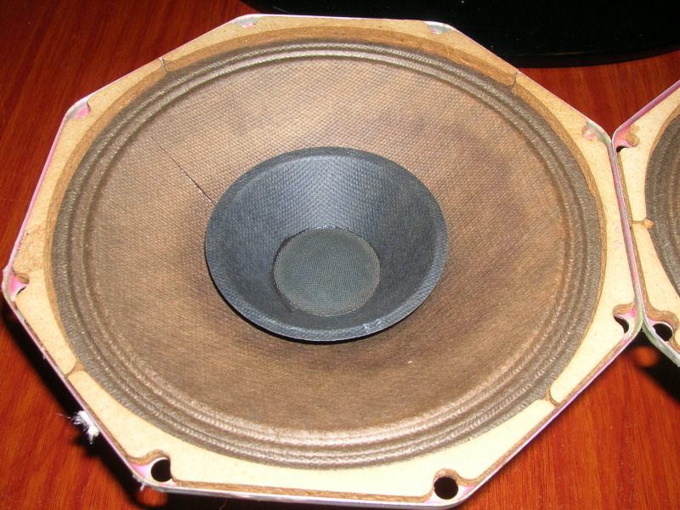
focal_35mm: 38
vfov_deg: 37.7
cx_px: 340
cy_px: 255
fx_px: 746
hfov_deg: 49.0
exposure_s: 1/60
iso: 50
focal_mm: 6.4
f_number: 5
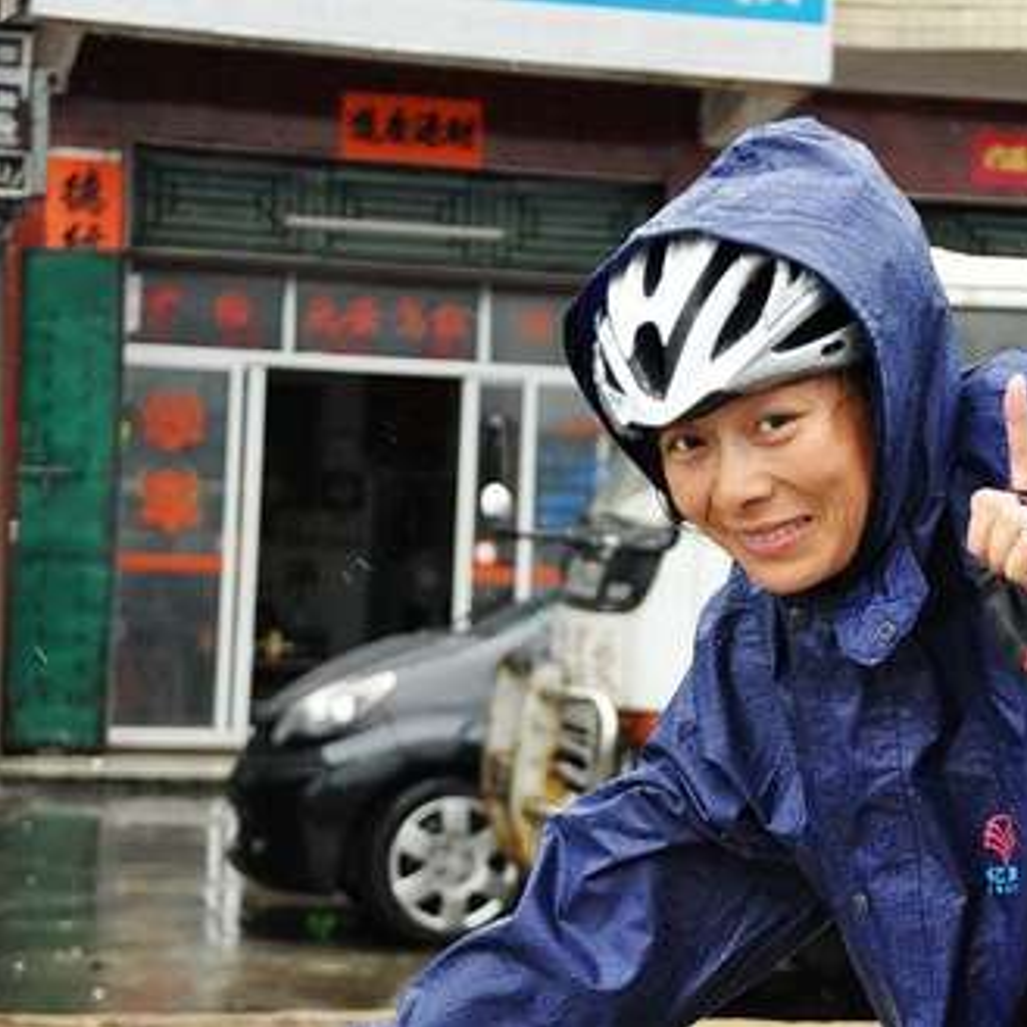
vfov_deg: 14.5
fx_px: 4028
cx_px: 777
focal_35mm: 120
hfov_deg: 14.5
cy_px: 514
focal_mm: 62
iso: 800
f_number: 5.3
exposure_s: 1/640
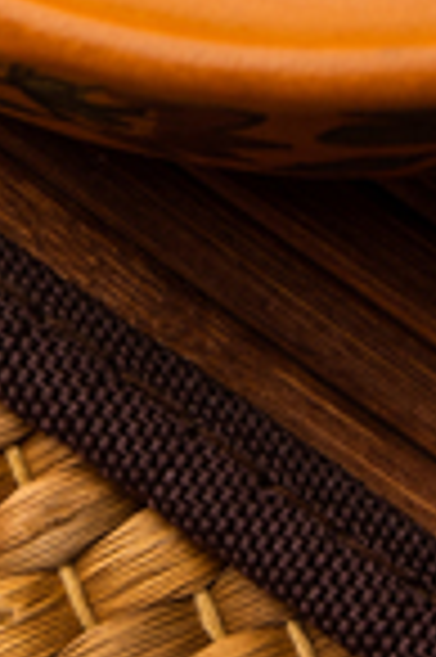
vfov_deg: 5.4
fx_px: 6628
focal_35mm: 364
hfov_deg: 3.8
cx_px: 351
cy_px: -1066
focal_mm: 60
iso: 100
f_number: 6.3
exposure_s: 1/125
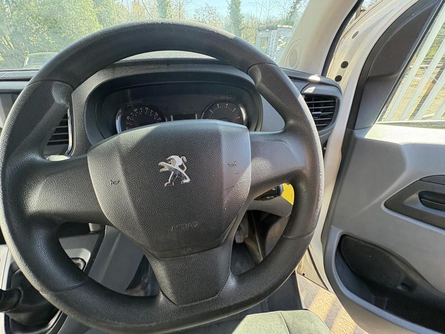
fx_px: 180
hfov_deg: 102.1
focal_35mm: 14
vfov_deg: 85.7
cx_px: 222
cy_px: 167
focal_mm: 2.22
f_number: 2.2
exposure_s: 1/119
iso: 125
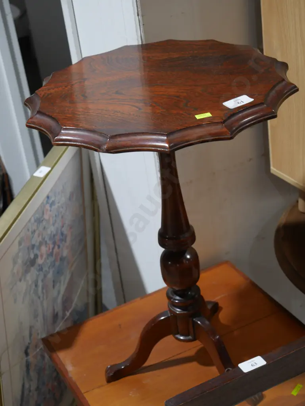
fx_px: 751
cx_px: 152
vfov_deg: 30.3
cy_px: 203
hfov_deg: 22.9
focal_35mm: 64
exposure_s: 1/80
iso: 800
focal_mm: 32
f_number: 5.4
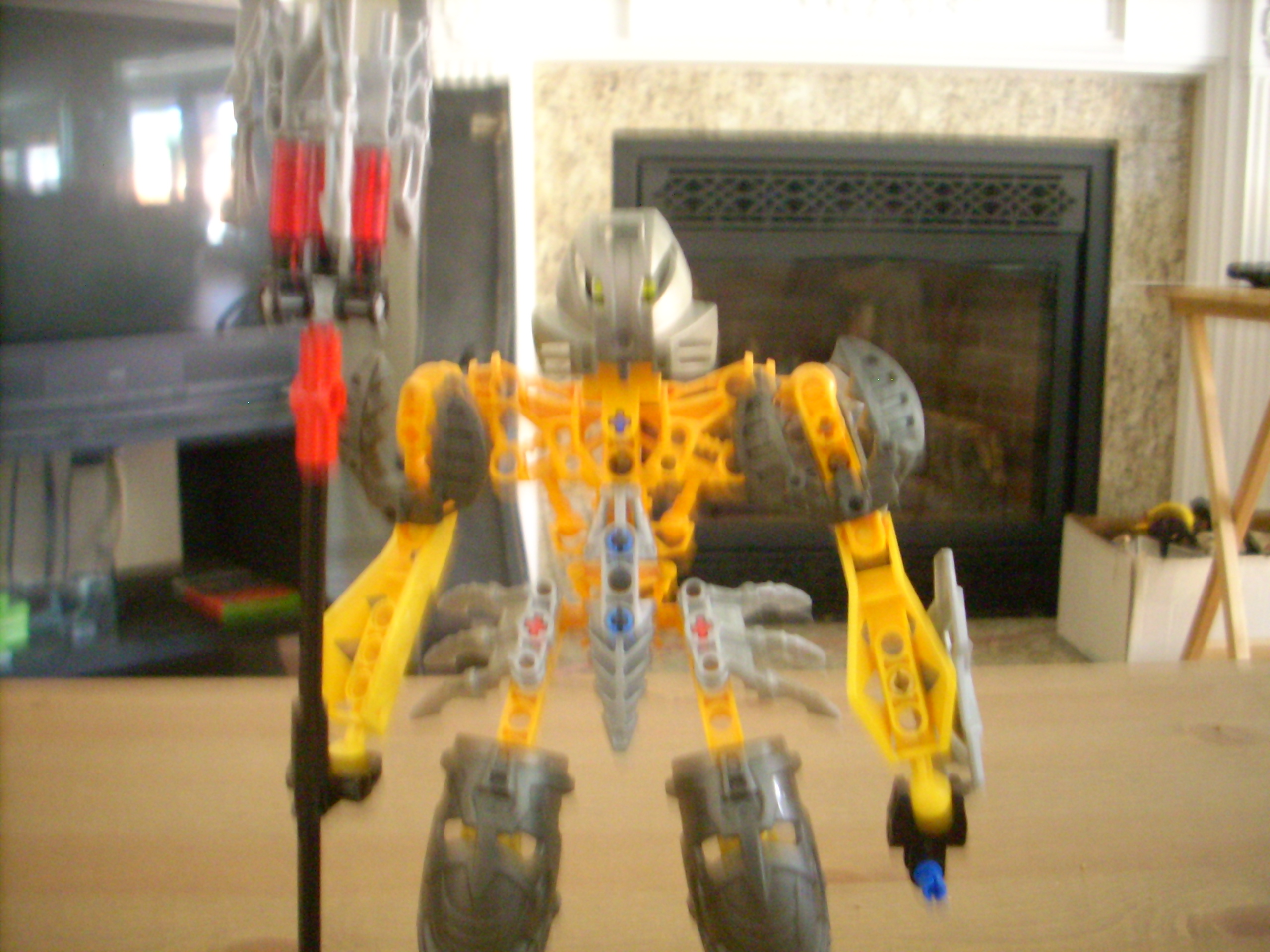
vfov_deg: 38.7
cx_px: 635
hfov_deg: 50.1
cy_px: 476
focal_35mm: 37
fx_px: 1357
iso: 496
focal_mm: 6.2
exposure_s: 1/4
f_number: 2.8
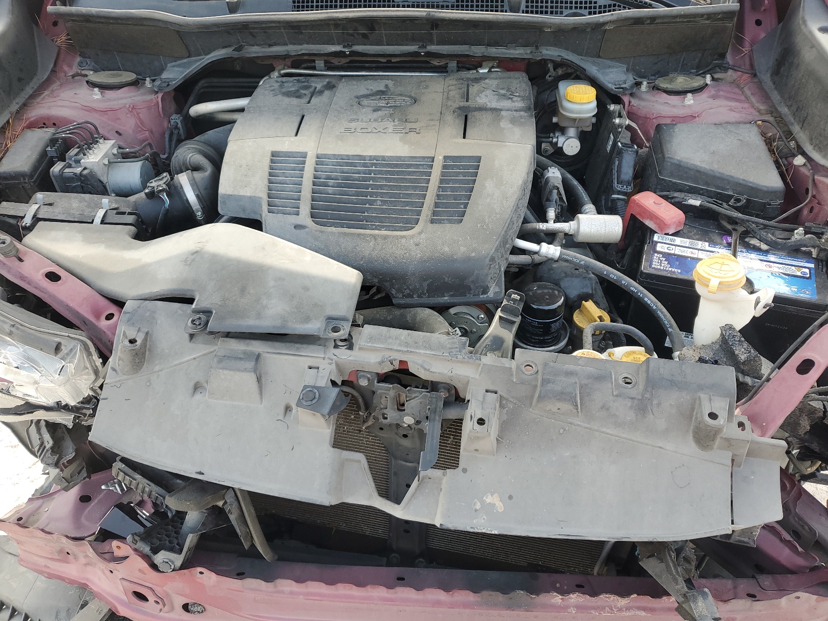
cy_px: 310
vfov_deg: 53.1
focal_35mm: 26
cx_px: 414
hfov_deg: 67.3
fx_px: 622
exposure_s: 1/208
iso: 50
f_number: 1.5
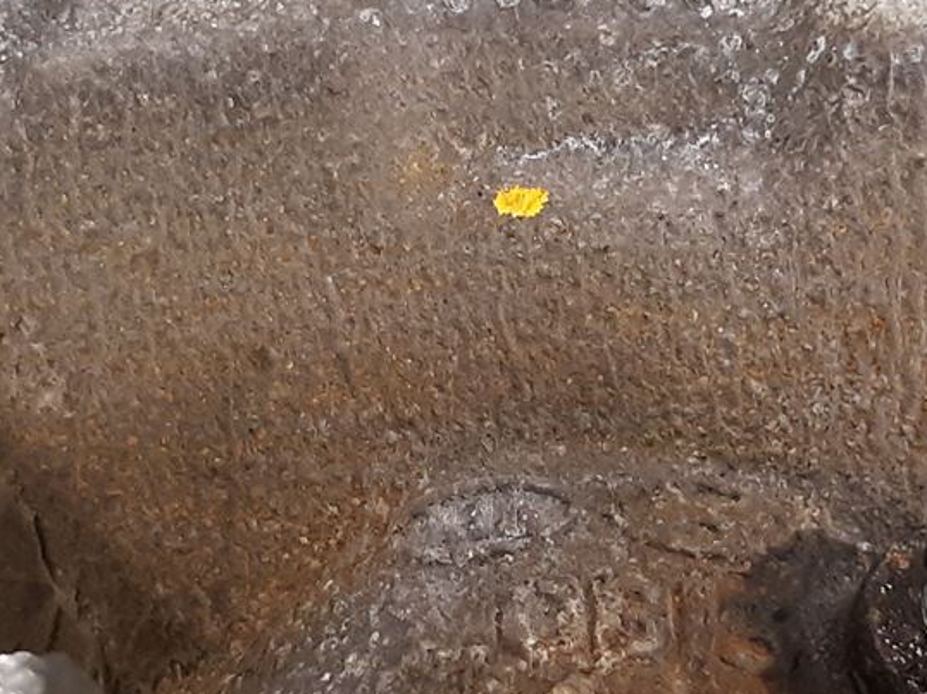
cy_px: 401
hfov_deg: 19.8
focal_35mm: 99
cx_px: 493
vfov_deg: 14.9
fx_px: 2650
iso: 250
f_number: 1.7
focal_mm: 3.93
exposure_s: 1/50
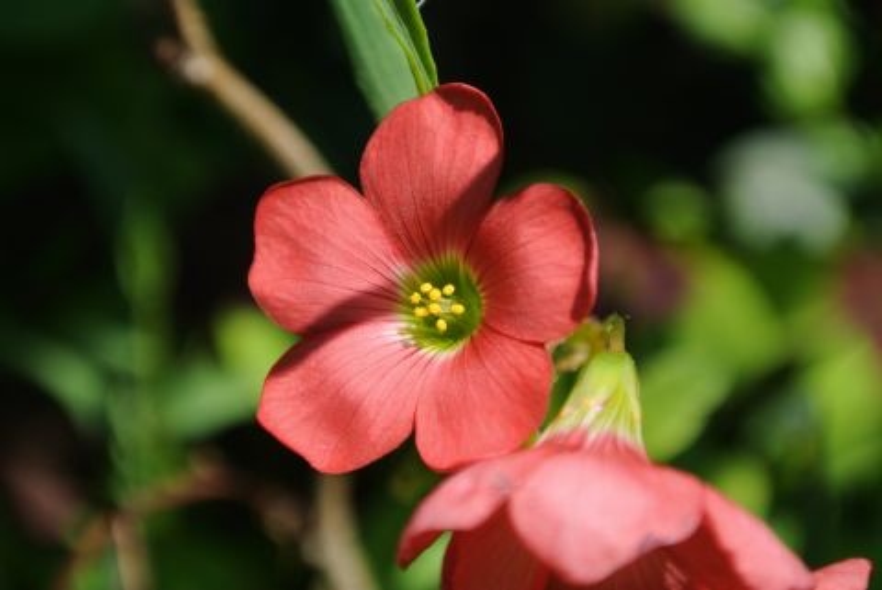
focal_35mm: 81
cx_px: 441
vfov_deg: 16.9
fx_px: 1986
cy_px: 295
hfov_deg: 25.0
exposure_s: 1/400
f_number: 5.6
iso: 100
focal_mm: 30
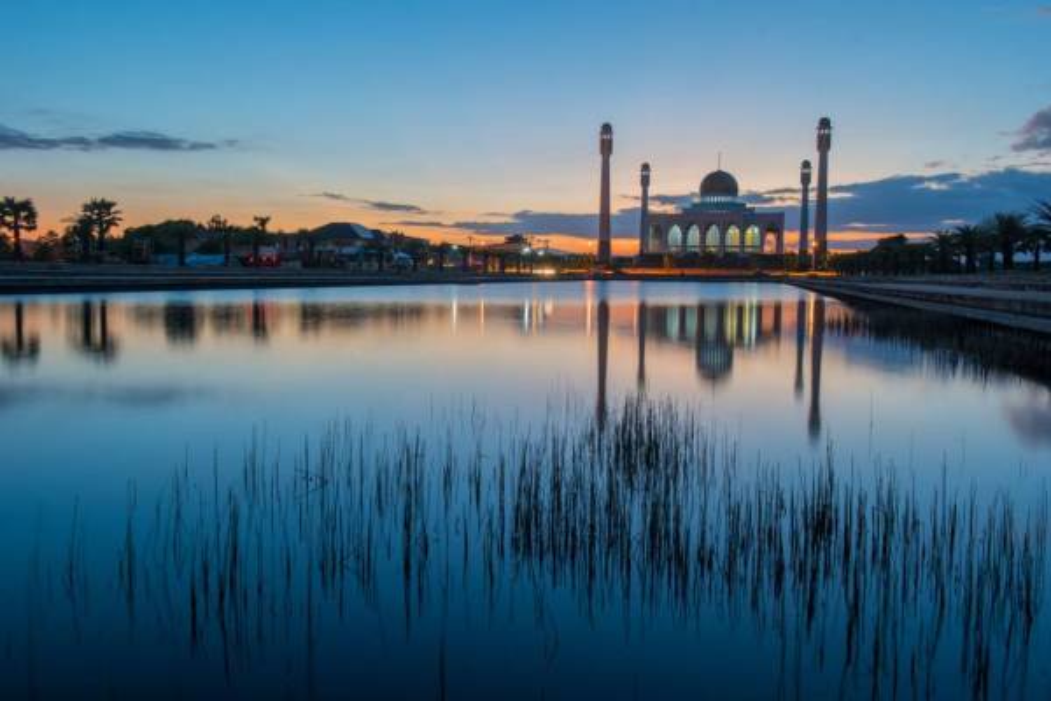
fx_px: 1022
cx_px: 526
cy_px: 350
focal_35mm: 35
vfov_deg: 37.9
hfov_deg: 54.4
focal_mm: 35
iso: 200
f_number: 8
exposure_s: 8
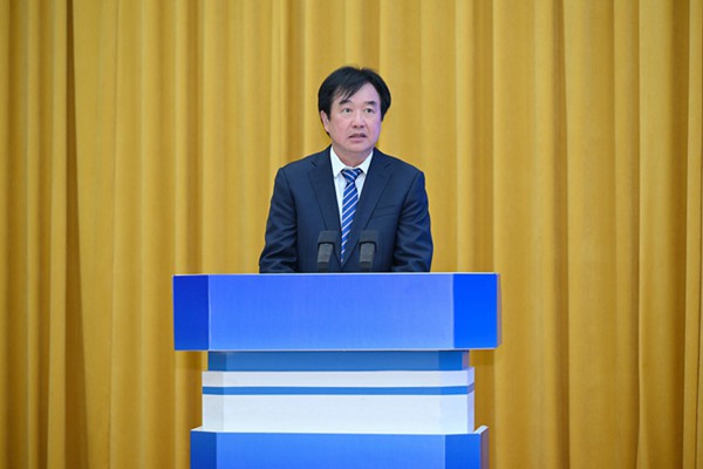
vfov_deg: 9.5
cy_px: 234
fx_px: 2831
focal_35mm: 145
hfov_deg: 14.2
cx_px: 352
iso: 1000
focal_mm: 145
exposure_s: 1/250
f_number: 3.2
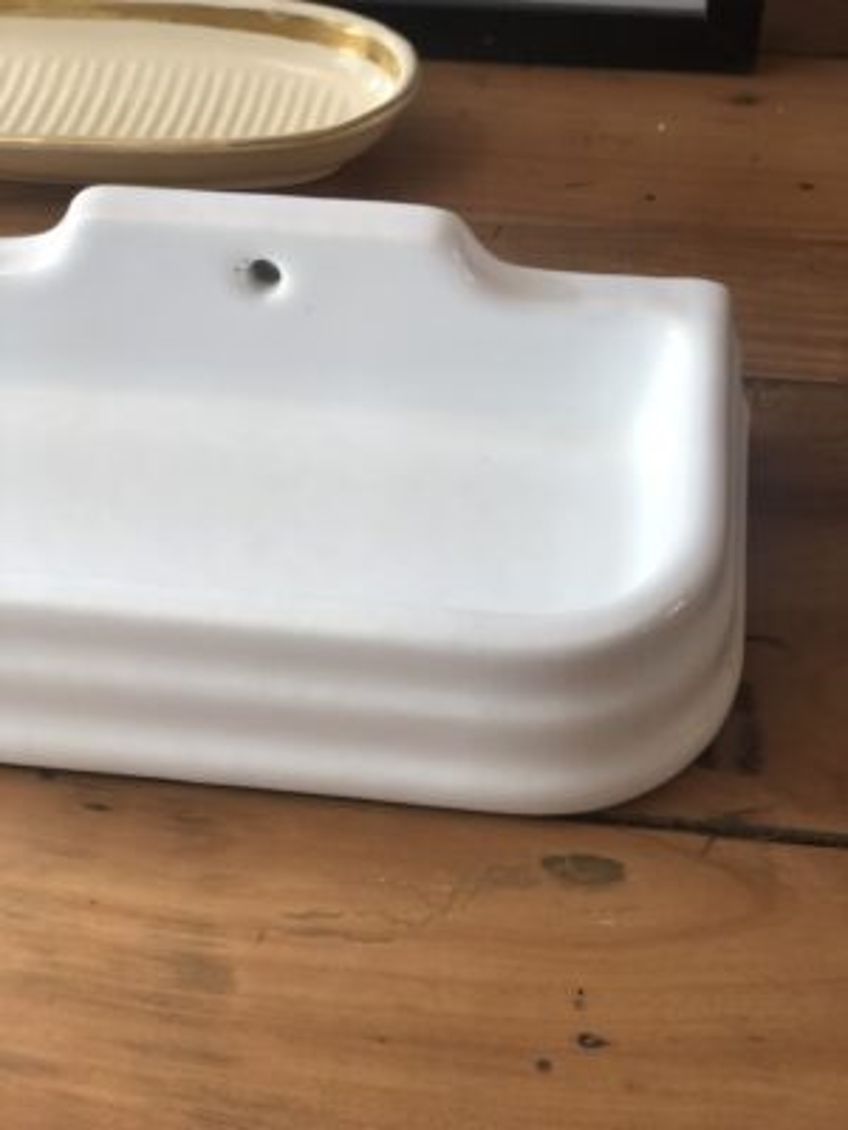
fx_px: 1698
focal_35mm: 52
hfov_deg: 28.0
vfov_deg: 36.8
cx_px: 424
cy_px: 565
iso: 80
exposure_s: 1/60
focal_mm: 6
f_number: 2.4
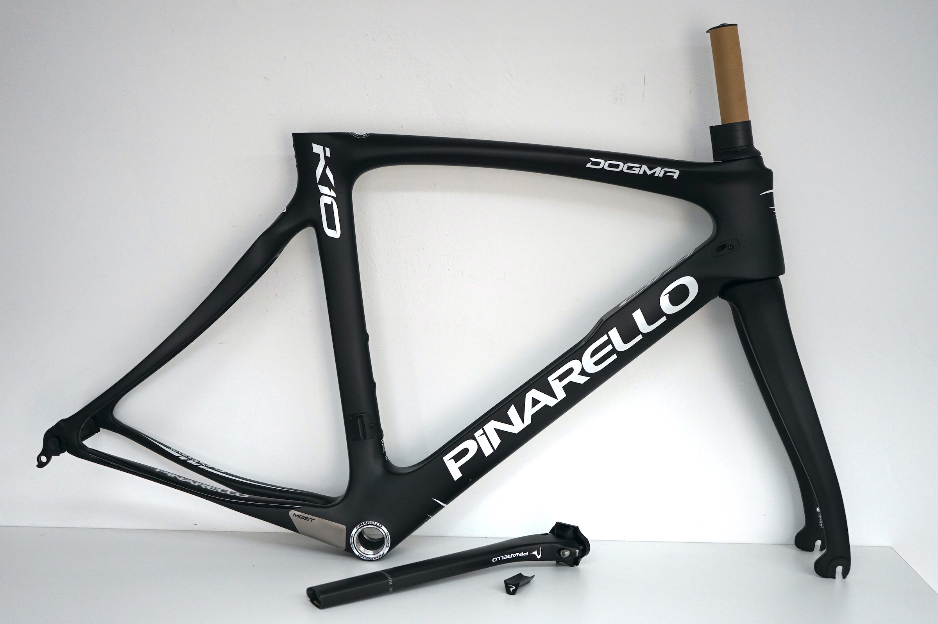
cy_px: 312
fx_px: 1198
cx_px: 469
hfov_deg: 42.8
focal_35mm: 46
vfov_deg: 29.2
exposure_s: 1/160
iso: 1000
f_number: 4.5
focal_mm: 46
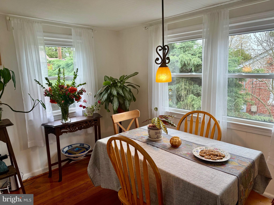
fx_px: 190
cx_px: 137
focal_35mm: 24
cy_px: 102
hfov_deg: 71.6
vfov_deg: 56.8
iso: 100
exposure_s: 1/216
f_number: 1.78
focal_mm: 6.76
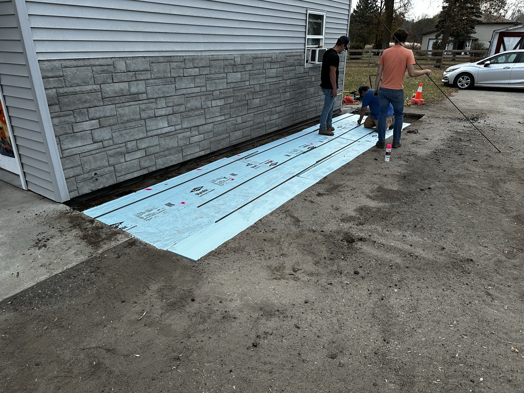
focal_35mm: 24
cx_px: 262
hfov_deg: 71.6
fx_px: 363
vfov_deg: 56.8
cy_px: 196
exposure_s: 1/121
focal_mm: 6.86
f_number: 1.78
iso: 160
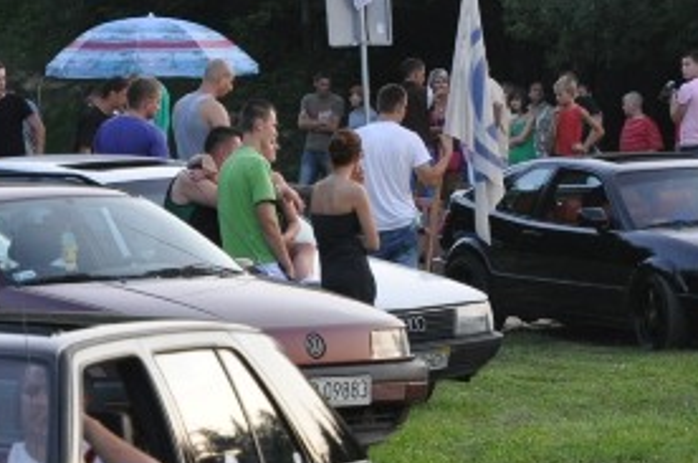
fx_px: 7151
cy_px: 378
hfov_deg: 5.6
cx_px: 46
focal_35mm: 369
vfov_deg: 3.7
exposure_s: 1/250
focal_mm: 85
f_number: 5.6
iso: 800
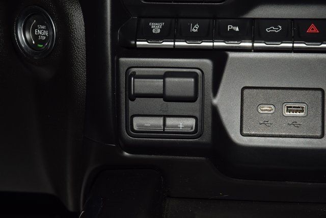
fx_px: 951
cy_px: 109
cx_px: 163
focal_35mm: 105
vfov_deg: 13.0
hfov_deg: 19.5
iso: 100
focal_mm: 70
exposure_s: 1/125
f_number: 8
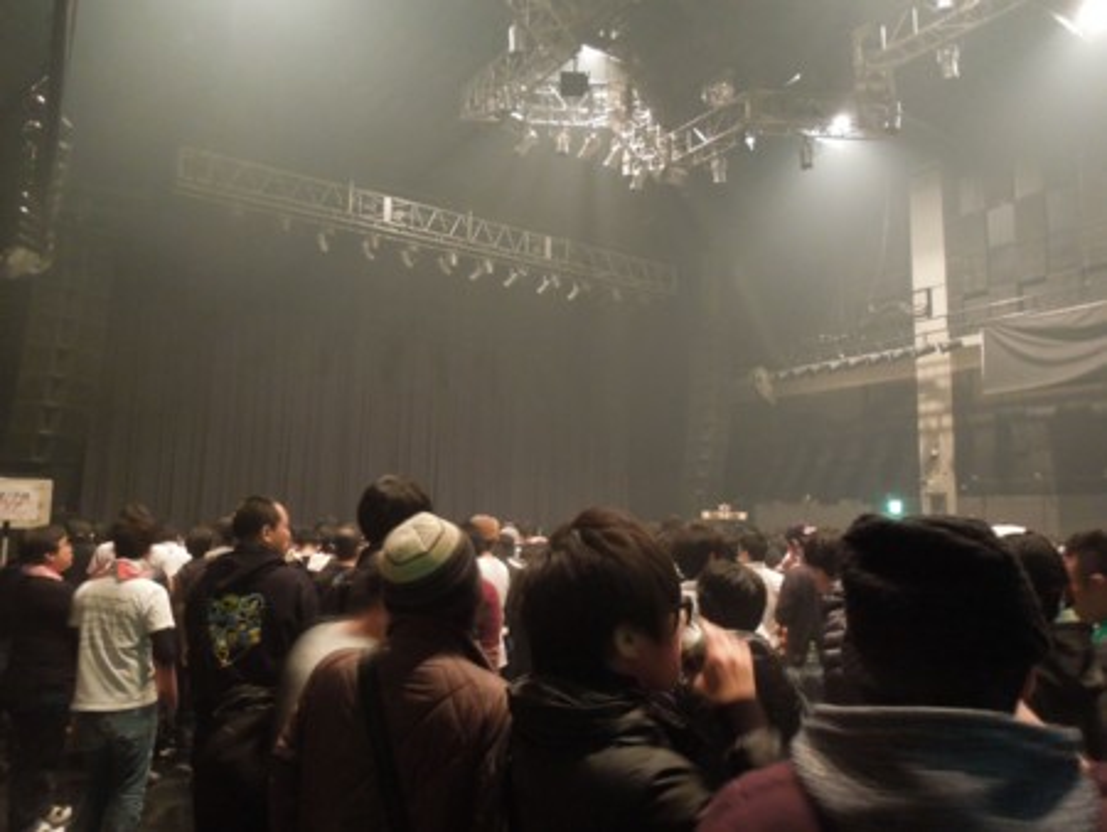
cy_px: 416
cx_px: 554
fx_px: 800
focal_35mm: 25
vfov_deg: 54.9
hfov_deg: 69.4
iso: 800
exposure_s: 1/4
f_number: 3.3
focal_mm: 4.5
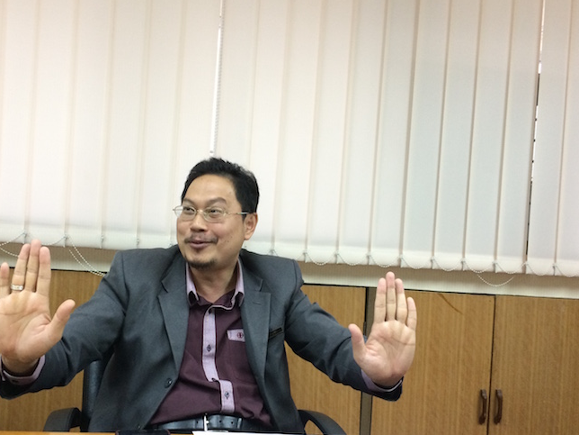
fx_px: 602
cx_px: 247
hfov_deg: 51.2
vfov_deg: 39.6
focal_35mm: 36
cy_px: 231
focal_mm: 4.15
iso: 160
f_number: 2.2
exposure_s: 1/33
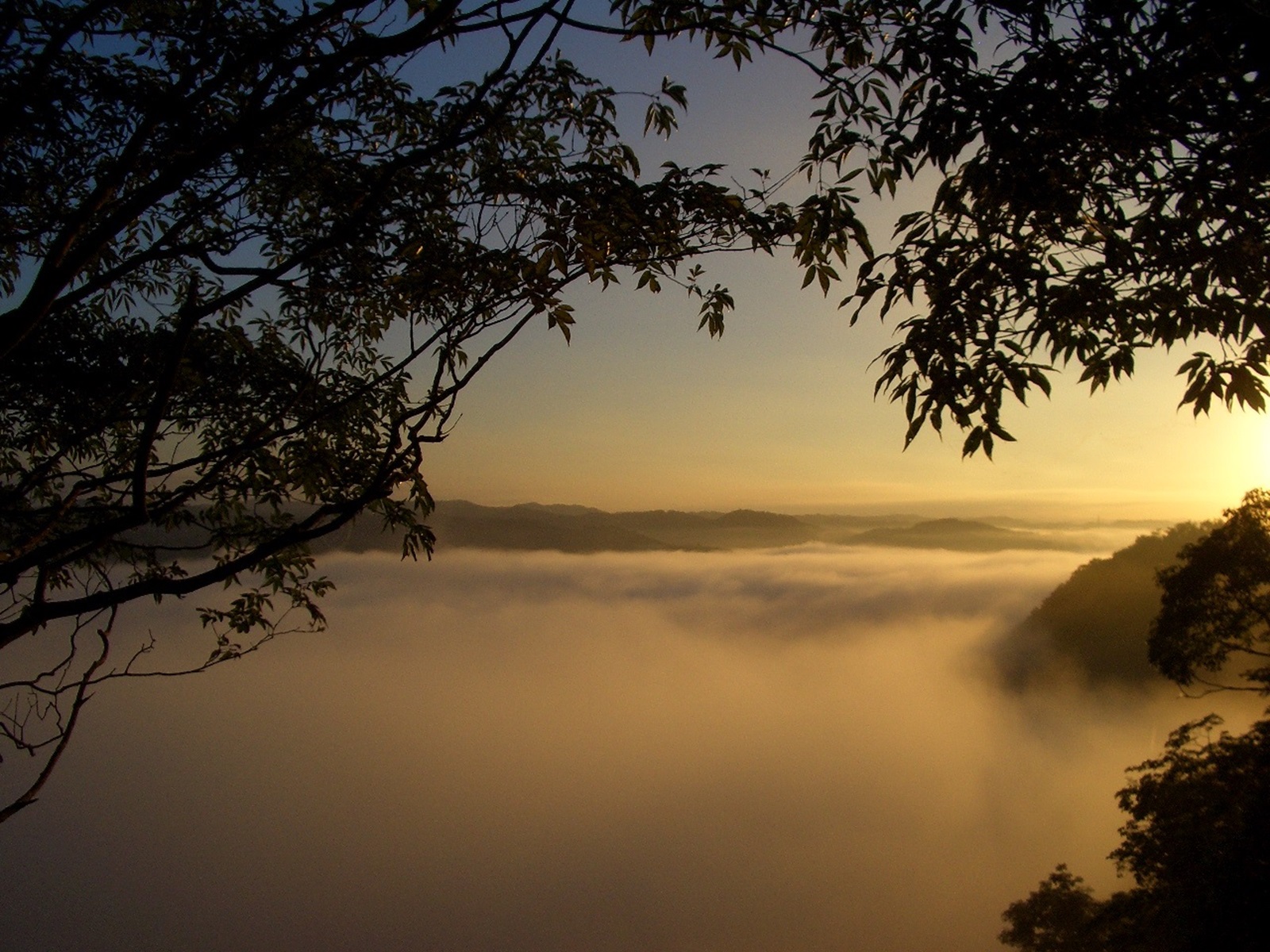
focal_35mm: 35
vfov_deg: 40.7
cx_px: 635
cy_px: 476
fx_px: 1284
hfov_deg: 52.6
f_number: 4.3
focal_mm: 5.8
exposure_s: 1/800
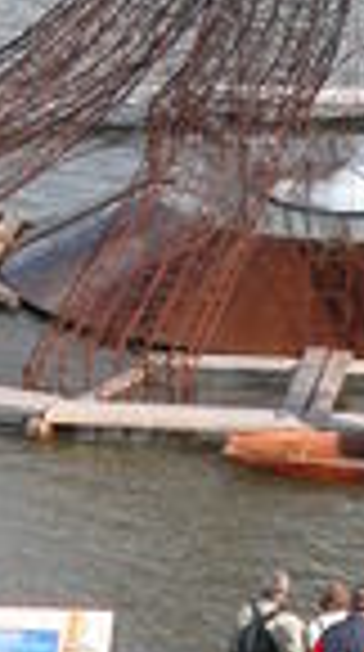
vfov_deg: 2.5
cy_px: -468
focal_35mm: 849
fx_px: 14645
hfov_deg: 1.4
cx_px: 243
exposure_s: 1/234
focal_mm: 48.5
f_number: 5.1
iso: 100
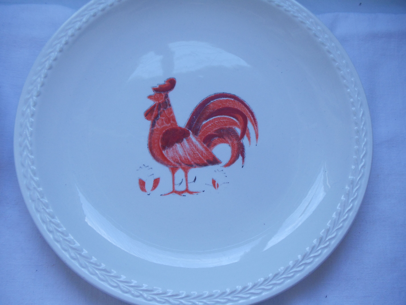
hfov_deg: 42.9
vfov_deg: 32.9
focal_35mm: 44
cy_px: 152
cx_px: 203
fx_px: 516
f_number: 3.5
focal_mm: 6
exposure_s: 1/30
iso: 200
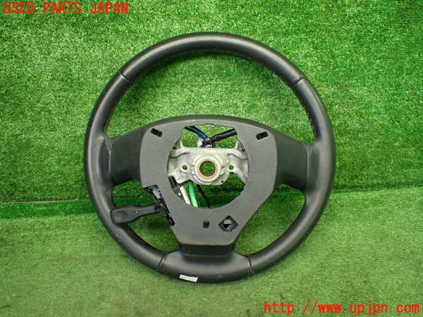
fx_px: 367
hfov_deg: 60.0
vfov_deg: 46.8
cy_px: 158
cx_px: 212
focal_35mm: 30
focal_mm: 5.4
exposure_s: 1/100
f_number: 2.3
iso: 800
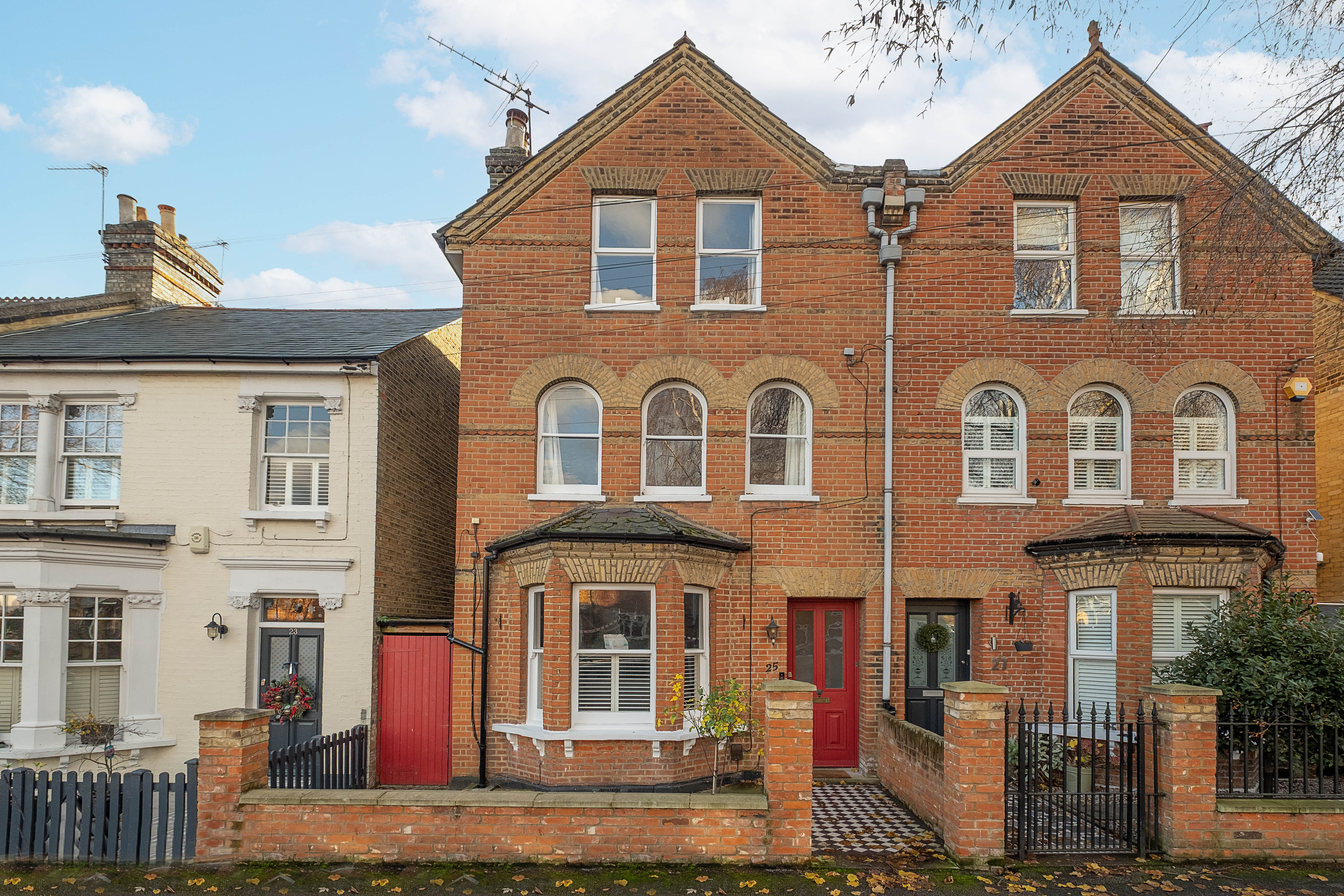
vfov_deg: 77.3
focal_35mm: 15
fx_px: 560
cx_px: 672
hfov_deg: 100.4
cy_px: 448
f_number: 5.6
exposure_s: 1/160
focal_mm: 10
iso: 500
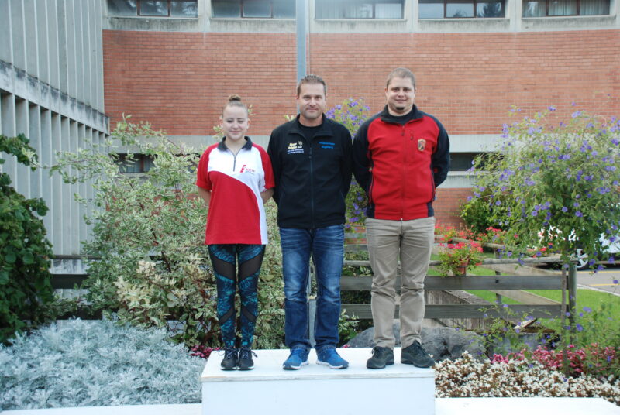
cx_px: 310
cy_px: 208
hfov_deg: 42.3
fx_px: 802
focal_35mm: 46
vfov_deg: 29.0
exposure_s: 1/60
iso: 200
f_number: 4.2
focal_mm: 31
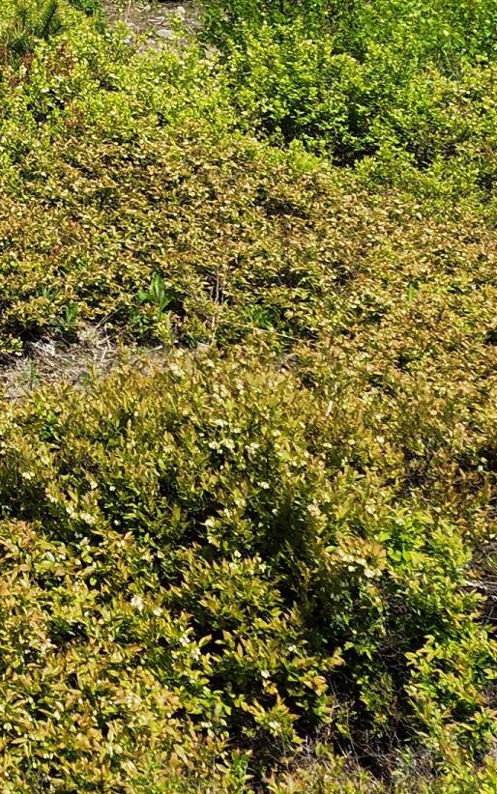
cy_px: -193
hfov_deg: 13.5
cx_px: -328
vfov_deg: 21.4
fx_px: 1928
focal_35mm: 89
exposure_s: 1/1668
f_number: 1.8
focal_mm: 6.4
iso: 12
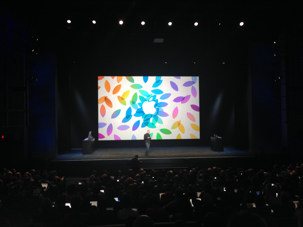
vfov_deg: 42.9
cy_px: 114
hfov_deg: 55.4
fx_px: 289
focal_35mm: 33
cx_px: 152
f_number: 2.4
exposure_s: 1/20
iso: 125
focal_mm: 4.12
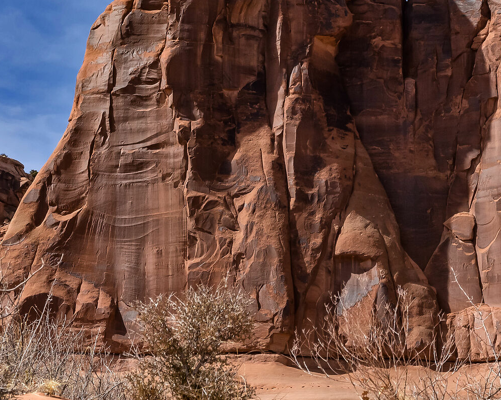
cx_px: 338
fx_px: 2624
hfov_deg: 10.9
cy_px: 66
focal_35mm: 177
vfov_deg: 8.7
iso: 400
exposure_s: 1/200
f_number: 11
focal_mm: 52
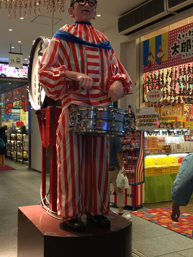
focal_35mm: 42
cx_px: 83
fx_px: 312
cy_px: 136
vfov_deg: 44.8
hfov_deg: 34.3
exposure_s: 1/30
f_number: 2.2
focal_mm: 4.15
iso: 40
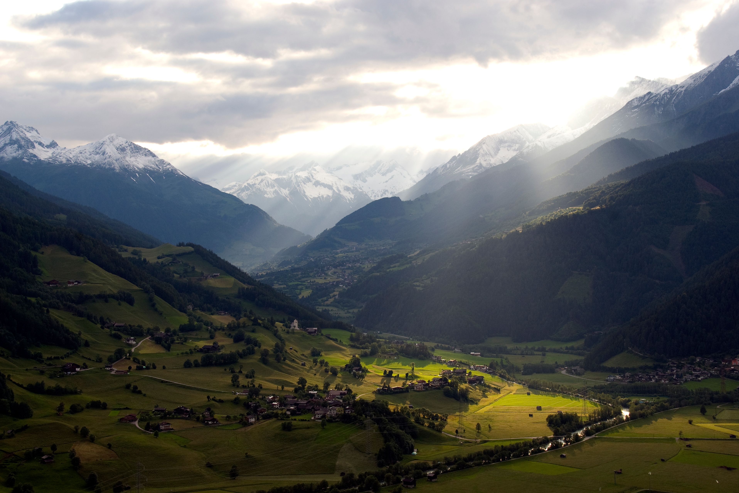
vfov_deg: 25.1
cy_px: 246
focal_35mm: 54
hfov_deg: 36.9
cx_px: 370
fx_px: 1108
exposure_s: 1/80
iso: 200
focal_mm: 36
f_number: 10
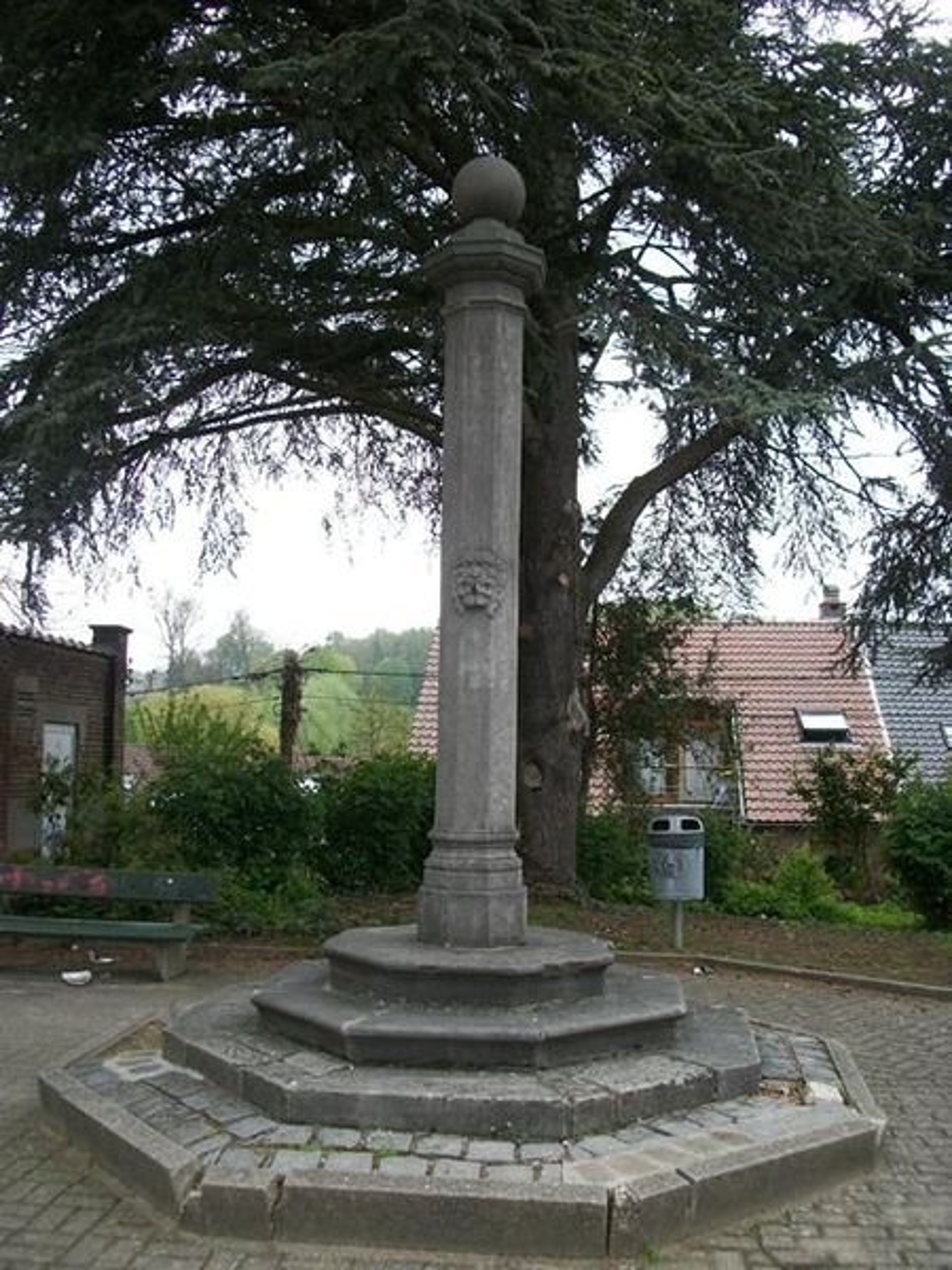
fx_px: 1173
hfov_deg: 44.2
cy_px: 635
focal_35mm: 32
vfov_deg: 56.8
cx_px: 476
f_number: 2.9
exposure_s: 1/320
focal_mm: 5.7
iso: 80
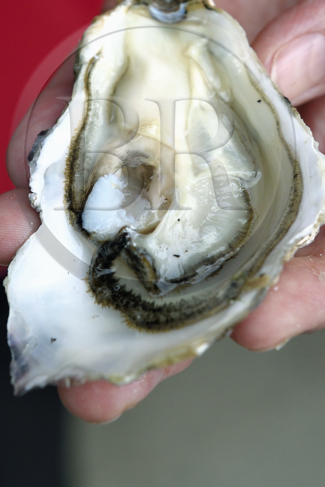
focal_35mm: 106
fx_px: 1435
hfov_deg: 12.9
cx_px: 152
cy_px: 154
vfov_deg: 19.2
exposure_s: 1/320
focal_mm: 70
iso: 800
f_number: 8
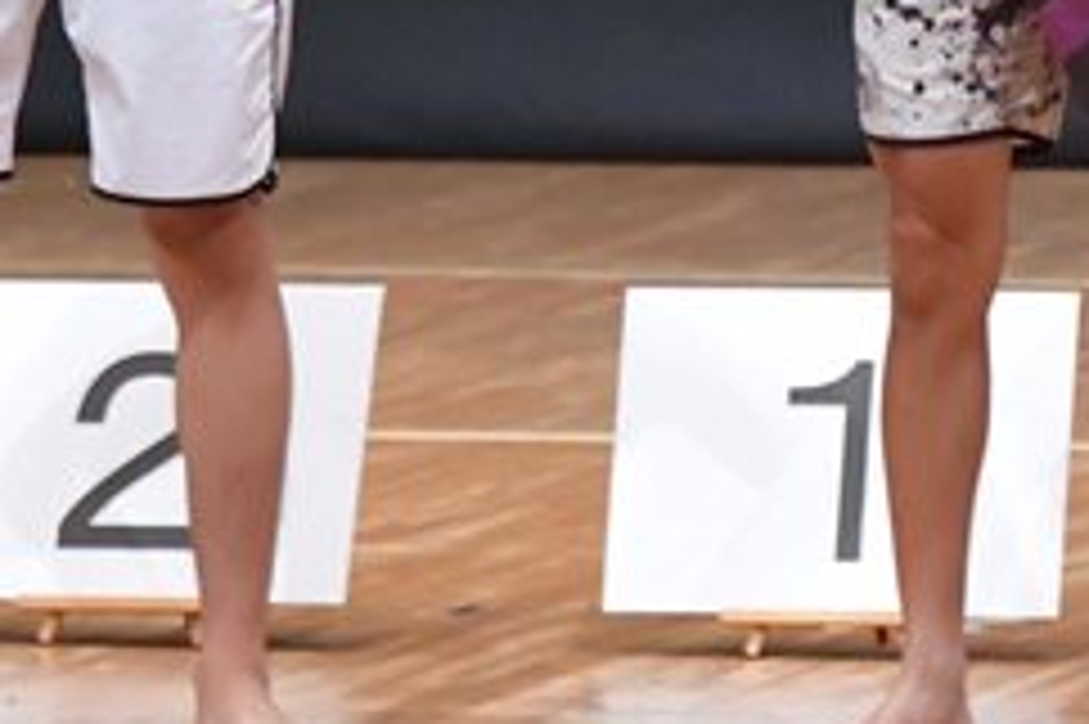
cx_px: 1015
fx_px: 26117
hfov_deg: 2.4
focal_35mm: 864
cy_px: -252
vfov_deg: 1.6
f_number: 5.6
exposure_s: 1/400
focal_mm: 180
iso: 8000
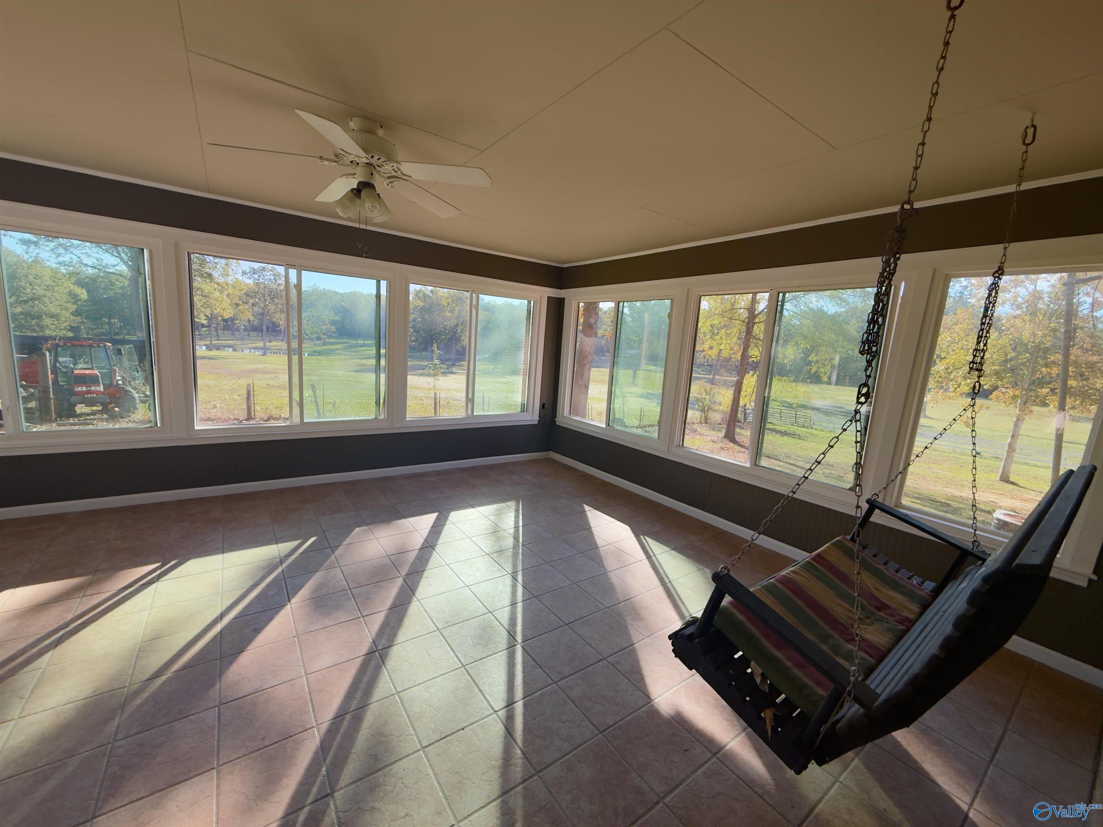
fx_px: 446
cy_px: 414
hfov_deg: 102.1
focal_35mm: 14
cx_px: 552
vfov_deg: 85.7
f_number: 2.2
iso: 64
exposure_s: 1/194
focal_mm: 2.22
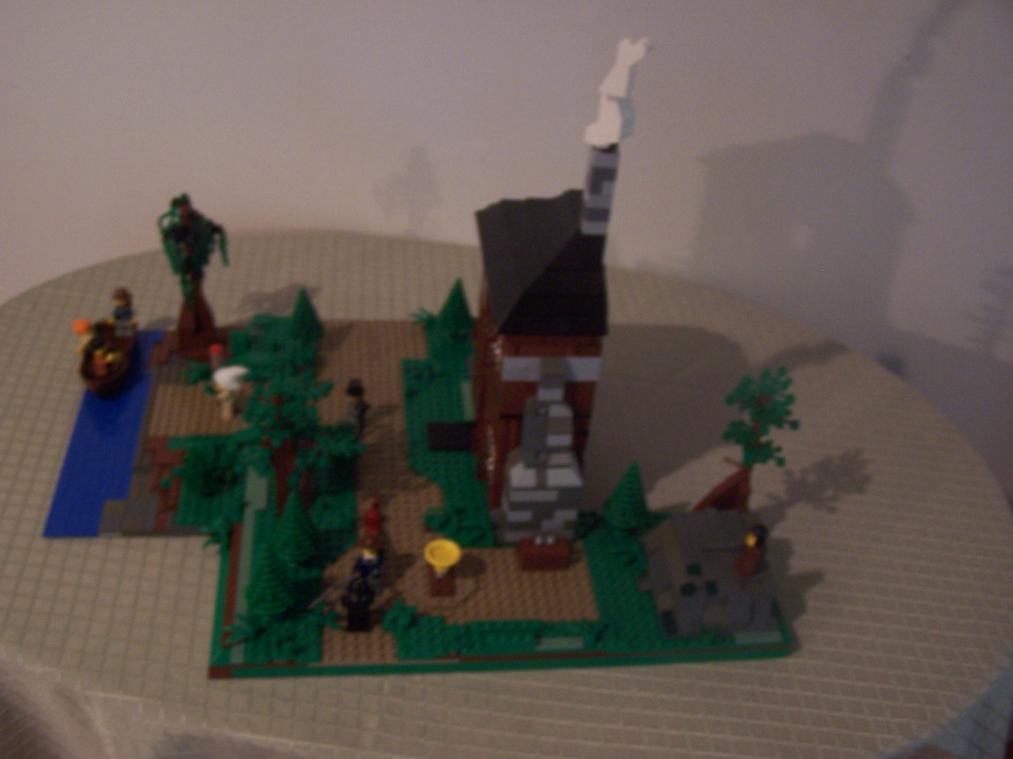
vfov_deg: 37.7
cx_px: 506
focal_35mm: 38
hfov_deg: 49.0
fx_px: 1112
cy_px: 380
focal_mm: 6.3
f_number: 2.8
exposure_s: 1/8
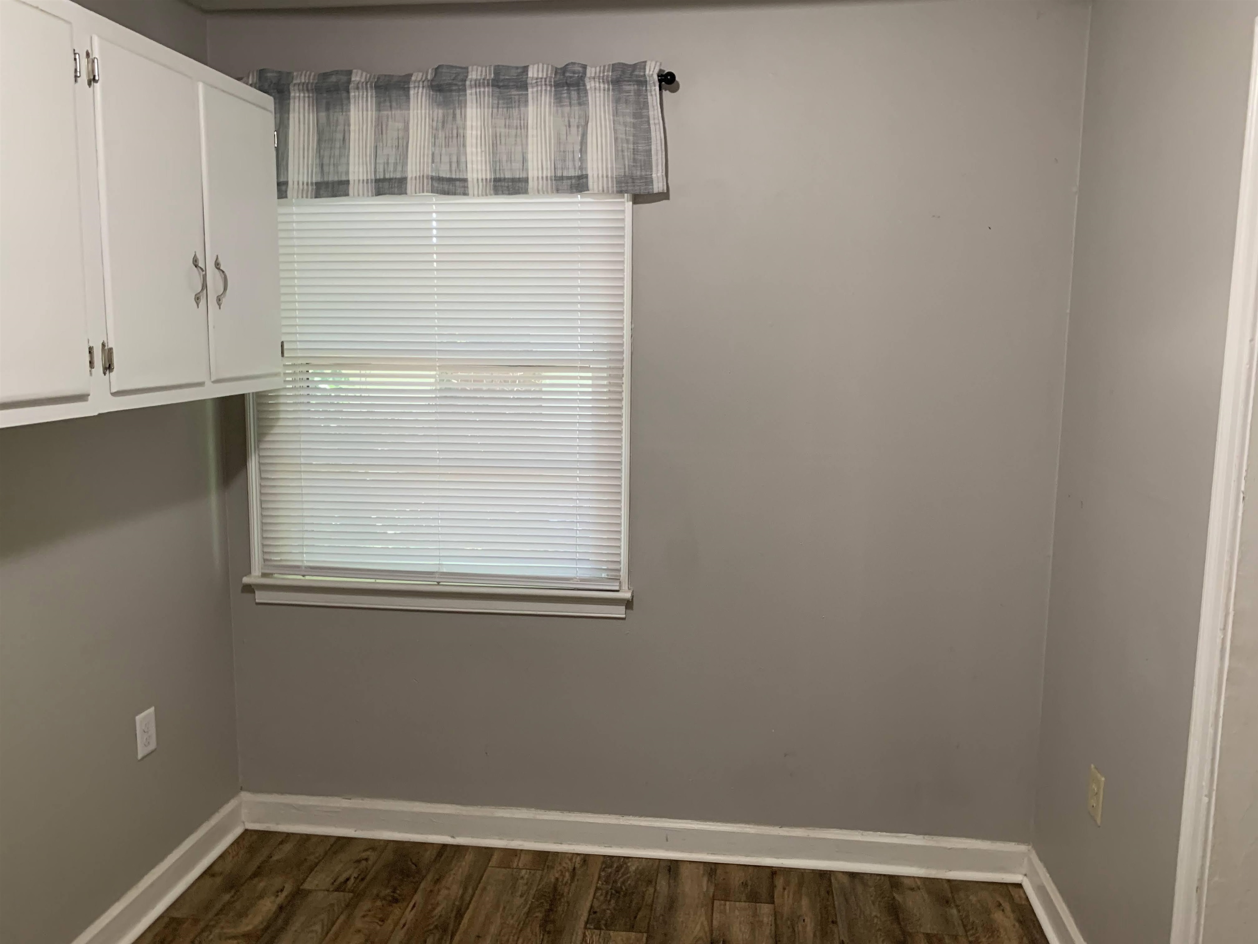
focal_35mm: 26
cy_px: 472
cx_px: 629
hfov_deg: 67.3
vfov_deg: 53.1
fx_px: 945
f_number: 1.8
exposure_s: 1/60
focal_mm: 4.25
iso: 200
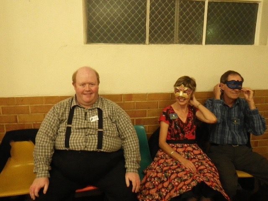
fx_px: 217
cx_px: 134
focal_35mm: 28
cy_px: 100
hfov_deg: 63.4
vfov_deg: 49.7
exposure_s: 1/25
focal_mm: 5
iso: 800
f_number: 3.5
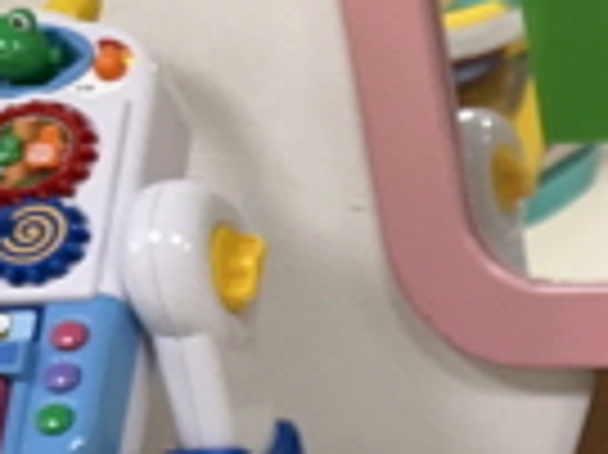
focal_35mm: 128
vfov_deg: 10.5
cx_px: 1293
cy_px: 939
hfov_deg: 13.0
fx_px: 2246
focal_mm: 6.86
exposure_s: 1/120
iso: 80
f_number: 1.78
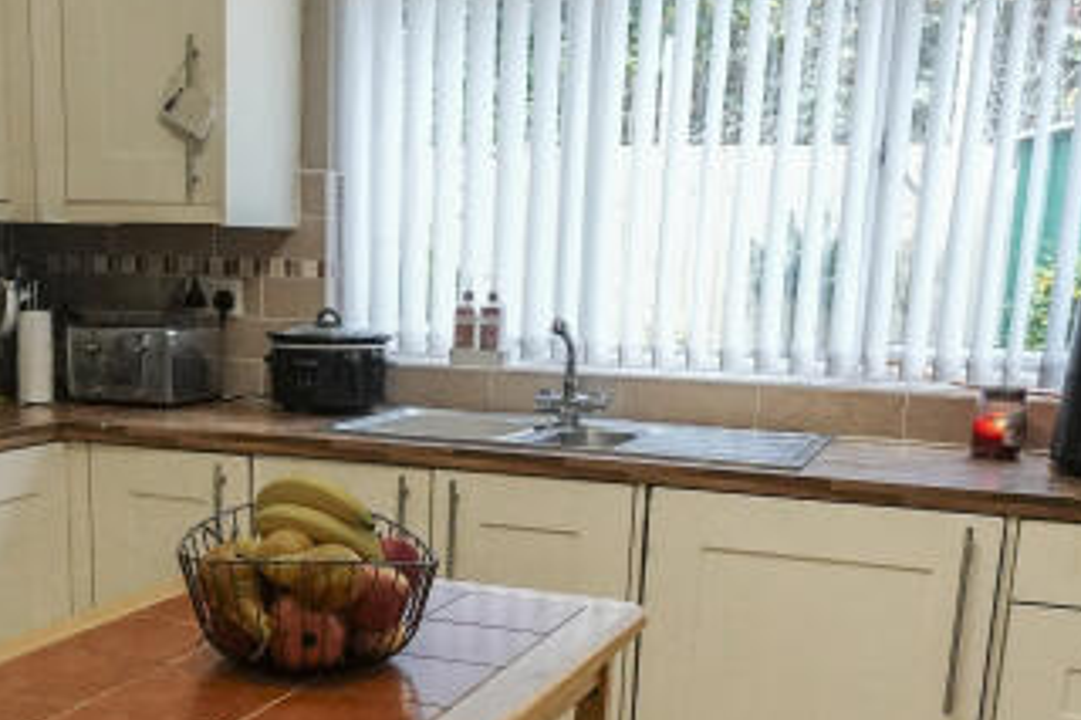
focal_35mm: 48
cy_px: 620
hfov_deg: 40.7
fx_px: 1441
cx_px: 372
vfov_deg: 27.2
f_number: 4
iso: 2500
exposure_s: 1/160
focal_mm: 10
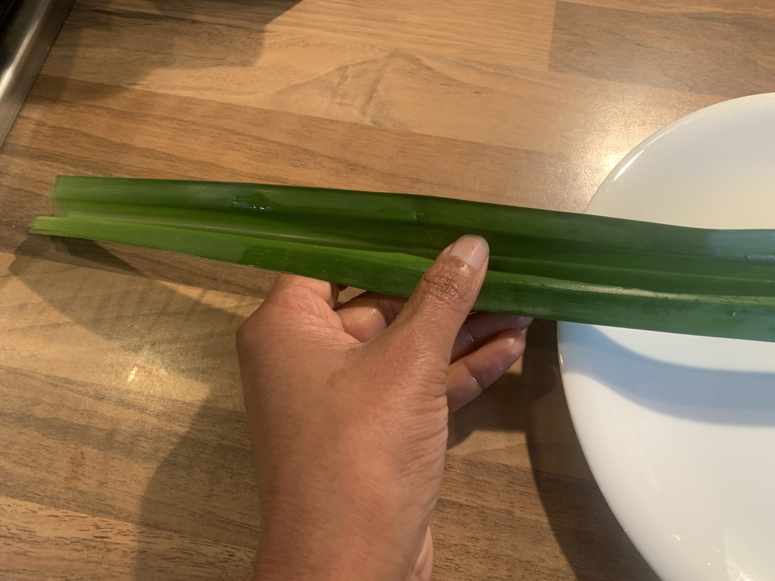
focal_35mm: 26
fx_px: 582
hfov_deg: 67.3
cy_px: 290
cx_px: 388
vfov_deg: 53.1
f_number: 1.8
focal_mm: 4.25
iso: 160
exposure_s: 1/50
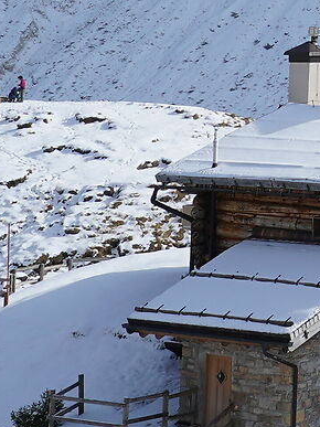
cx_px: 888
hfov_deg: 7.5
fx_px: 2208
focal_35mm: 179
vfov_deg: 10.4
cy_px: -328
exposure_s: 1/100
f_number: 14
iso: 100
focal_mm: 30
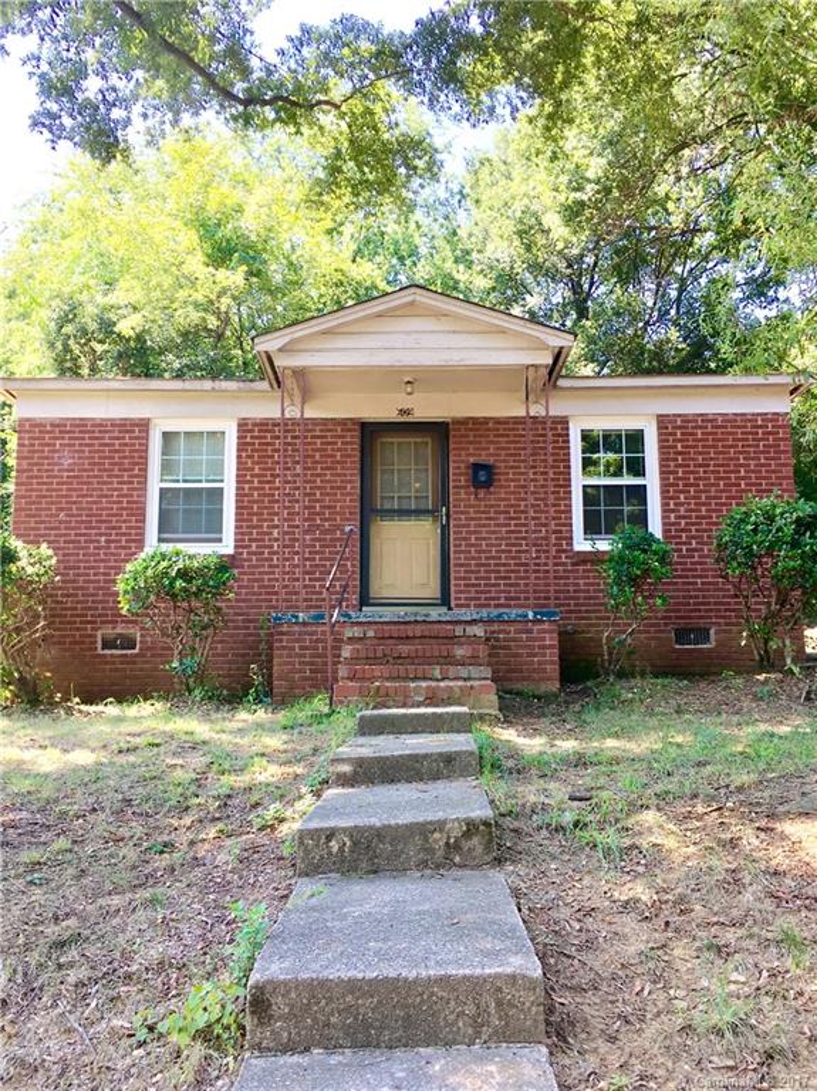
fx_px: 914
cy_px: 546
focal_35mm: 29
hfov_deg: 48.2
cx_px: 408
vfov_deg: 61.7
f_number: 2.2
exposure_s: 1/124
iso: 25
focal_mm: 4.15
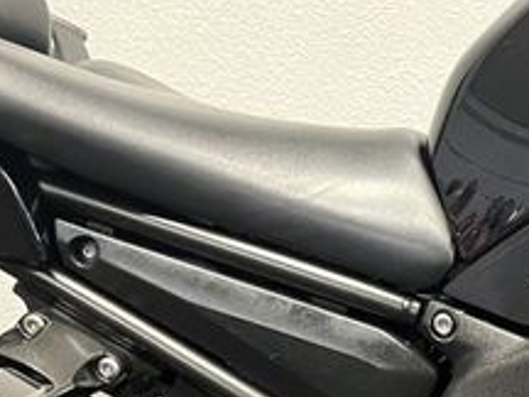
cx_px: 642
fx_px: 1177
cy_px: 488
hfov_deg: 23.1
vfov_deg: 18.1
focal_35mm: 77
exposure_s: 1/33
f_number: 1.6
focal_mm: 5.1
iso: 500
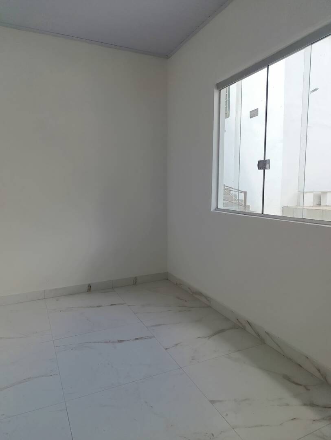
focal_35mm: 23
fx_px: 293
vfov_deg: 73.9
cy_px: 220
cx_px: 166
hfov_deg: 59.0
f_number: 1.6
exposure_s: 1/120
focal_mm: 6.14
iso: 160
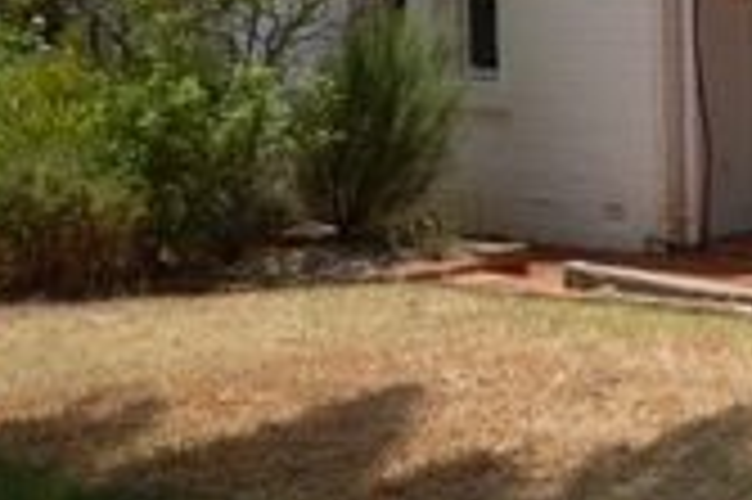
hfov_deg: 22.4
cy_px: -7
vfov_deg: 16.6
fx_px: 1678
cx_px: 995
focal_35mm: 80
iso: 100
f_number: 9
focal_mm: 19
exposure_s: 1/200
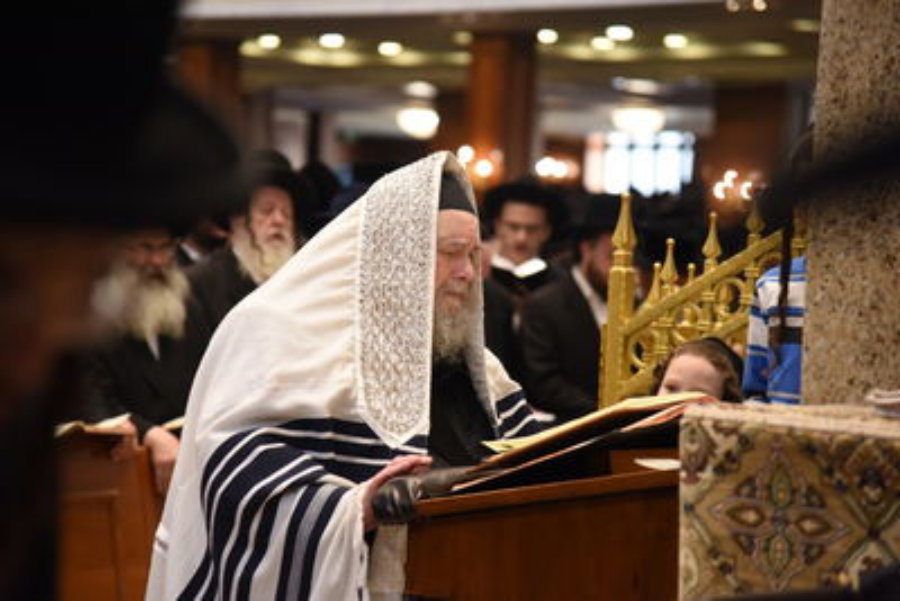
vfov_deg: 11.4
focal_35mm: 120
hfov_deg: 17.1
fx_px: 3001
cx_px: 450
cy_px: 300
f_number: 4
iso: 1250
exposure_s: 1/100
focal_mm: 120
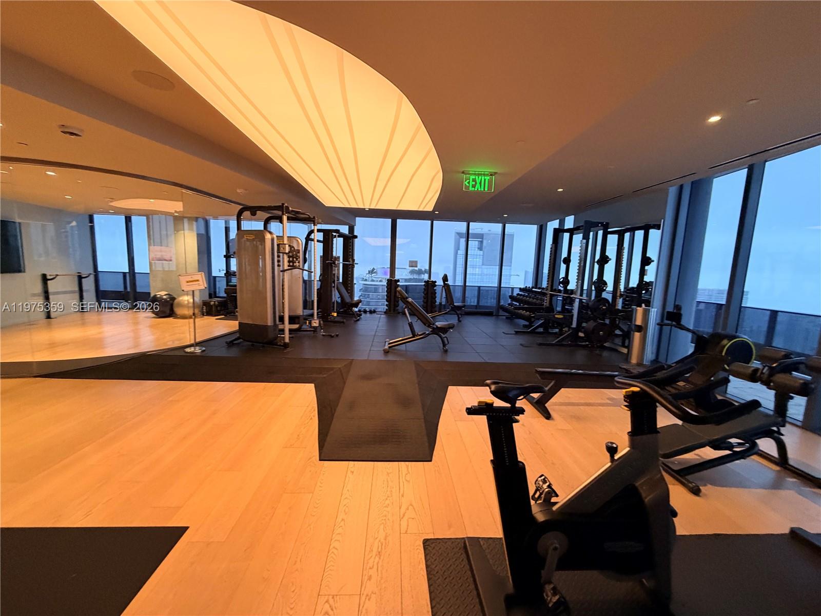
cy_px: 308
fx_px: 332
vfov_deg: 85.7
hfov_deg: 102.1
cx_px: 410
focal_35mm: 14
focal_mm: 2.22
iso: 320
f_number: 2.2
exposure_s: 1/64
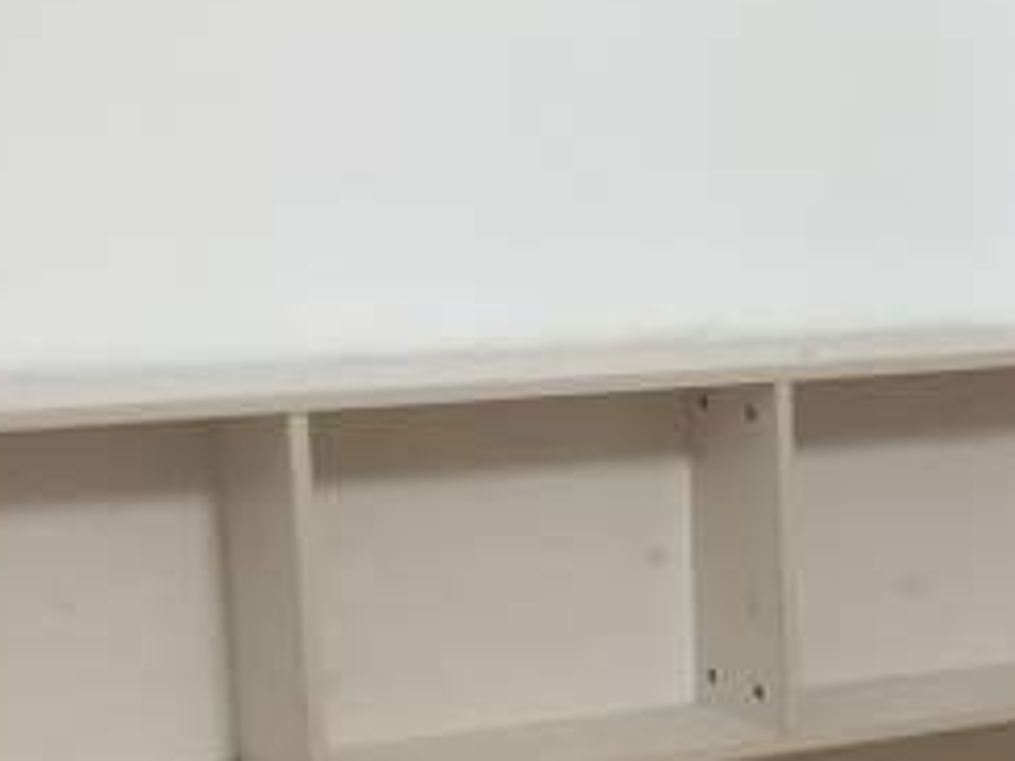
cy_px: 726
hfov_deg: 14.7
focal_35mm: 127
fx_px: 3724
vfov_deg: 11.6
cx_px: 1406
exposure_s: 1/50
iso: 319
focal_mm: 4.27
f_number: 1.8
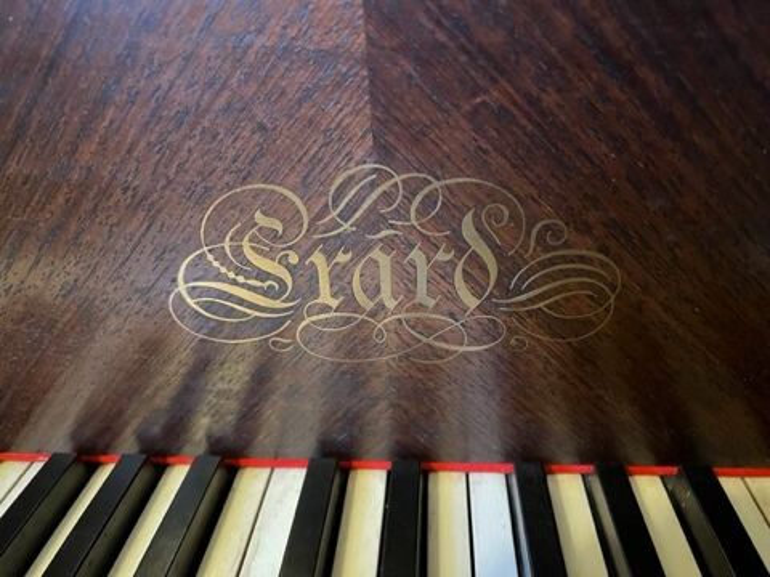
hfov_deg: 67.3
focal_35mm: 26
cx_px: 385
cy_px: 288
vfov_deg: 53.1
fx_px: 578
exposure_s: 1/25
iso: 1000
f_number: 1.5
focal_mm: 5.7
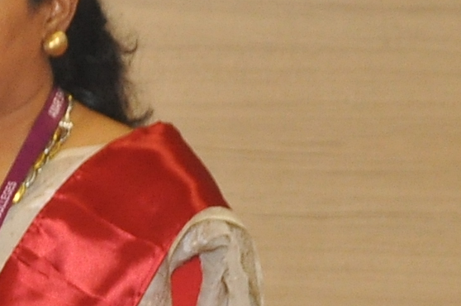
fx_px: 4423
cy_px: 661
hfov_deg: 6.0
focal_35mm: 346
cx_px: 228
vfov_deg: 3.9
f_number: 5.6
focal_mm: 40
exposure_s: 1/125
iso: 800
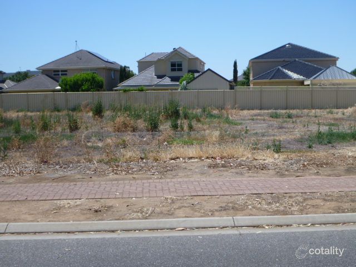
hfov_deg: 42.9
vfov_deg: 32.9
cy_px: 134
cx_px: 178
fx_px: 453
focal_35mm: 44
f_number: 4.3
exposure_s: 1/640
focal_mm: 7.8
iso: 100
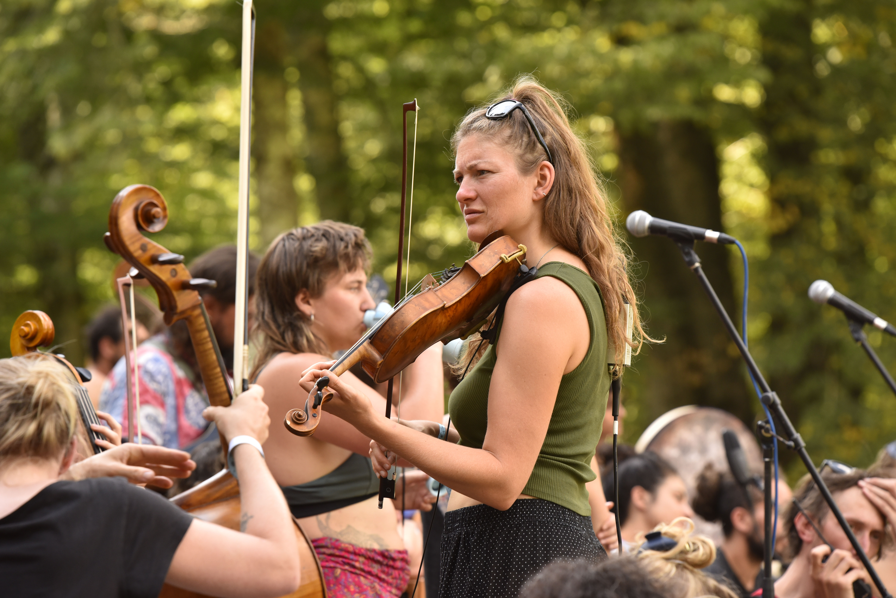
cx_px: 448
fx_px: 4979
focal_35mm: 200
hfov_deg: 10.3
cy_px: 299
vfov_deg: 6.9
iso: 800
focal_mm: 200
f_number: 6.3
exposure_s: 1/320
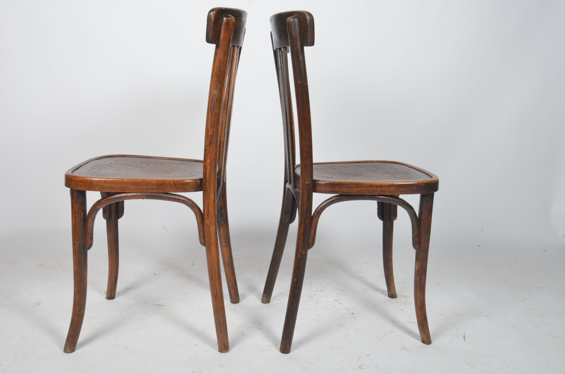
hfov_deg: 53.2
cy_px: 187
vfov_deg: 36.7
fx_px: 564
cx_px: 282
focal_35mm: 36
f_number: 11
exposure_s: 1/125
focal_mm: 24
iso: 100
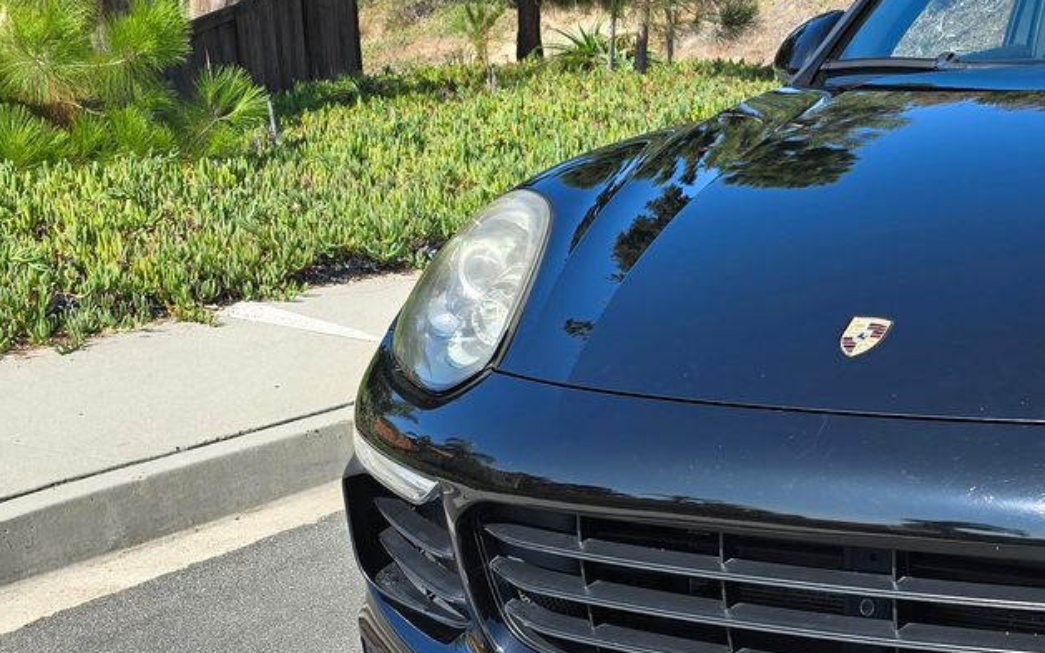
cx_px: 992
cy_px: 405
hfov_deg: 31.1
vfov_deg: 20.9
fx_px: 1766
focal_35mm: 62
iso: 12
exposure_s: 1/407
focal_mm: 6.3
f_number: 1.7
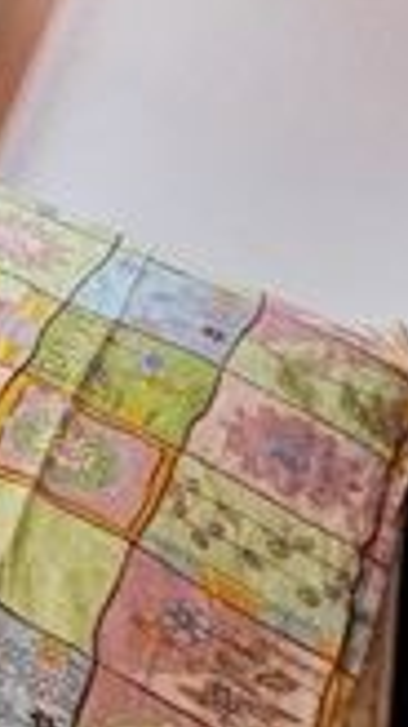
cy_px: -75
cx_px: -920
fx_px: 1176
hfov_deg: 10.4
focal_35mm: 61
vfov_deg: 30.7
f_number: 2.2
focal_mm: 1.7
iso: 80
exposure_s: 1/50
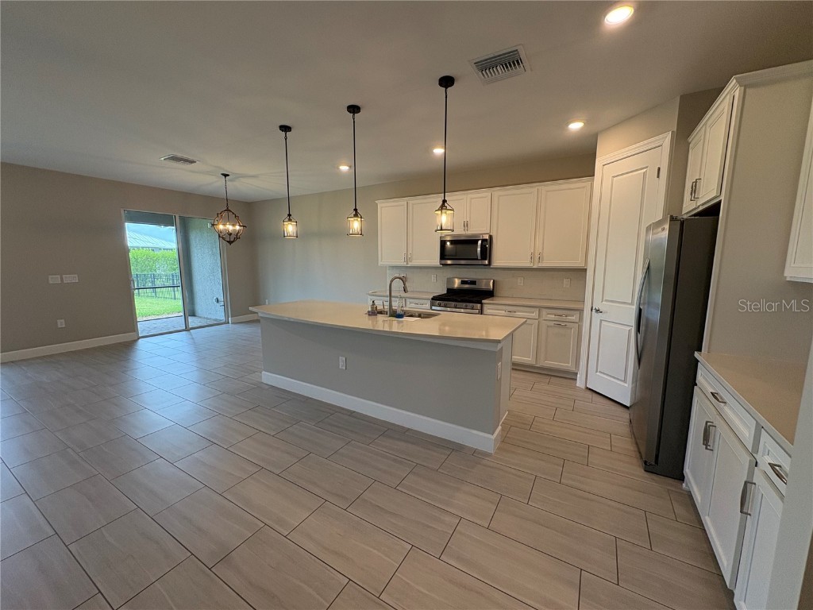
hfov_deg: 102.1
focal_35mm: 14
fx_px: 329
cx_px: 406
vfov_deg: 85.7
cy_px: 305
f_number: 2.2
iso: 160
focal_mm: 2.22
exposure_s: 1/120
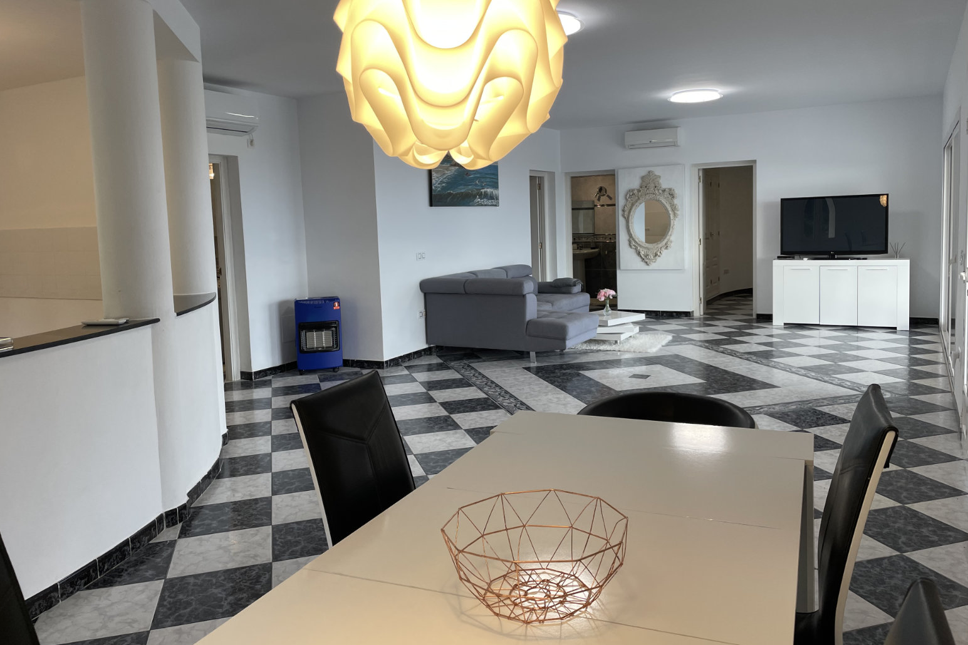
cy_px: 296
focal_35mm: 28
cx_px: 497
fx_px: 753
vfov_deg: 46.4
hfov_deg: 65.5
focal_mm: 4.2
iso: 50
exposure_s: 1/100
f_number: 1.6
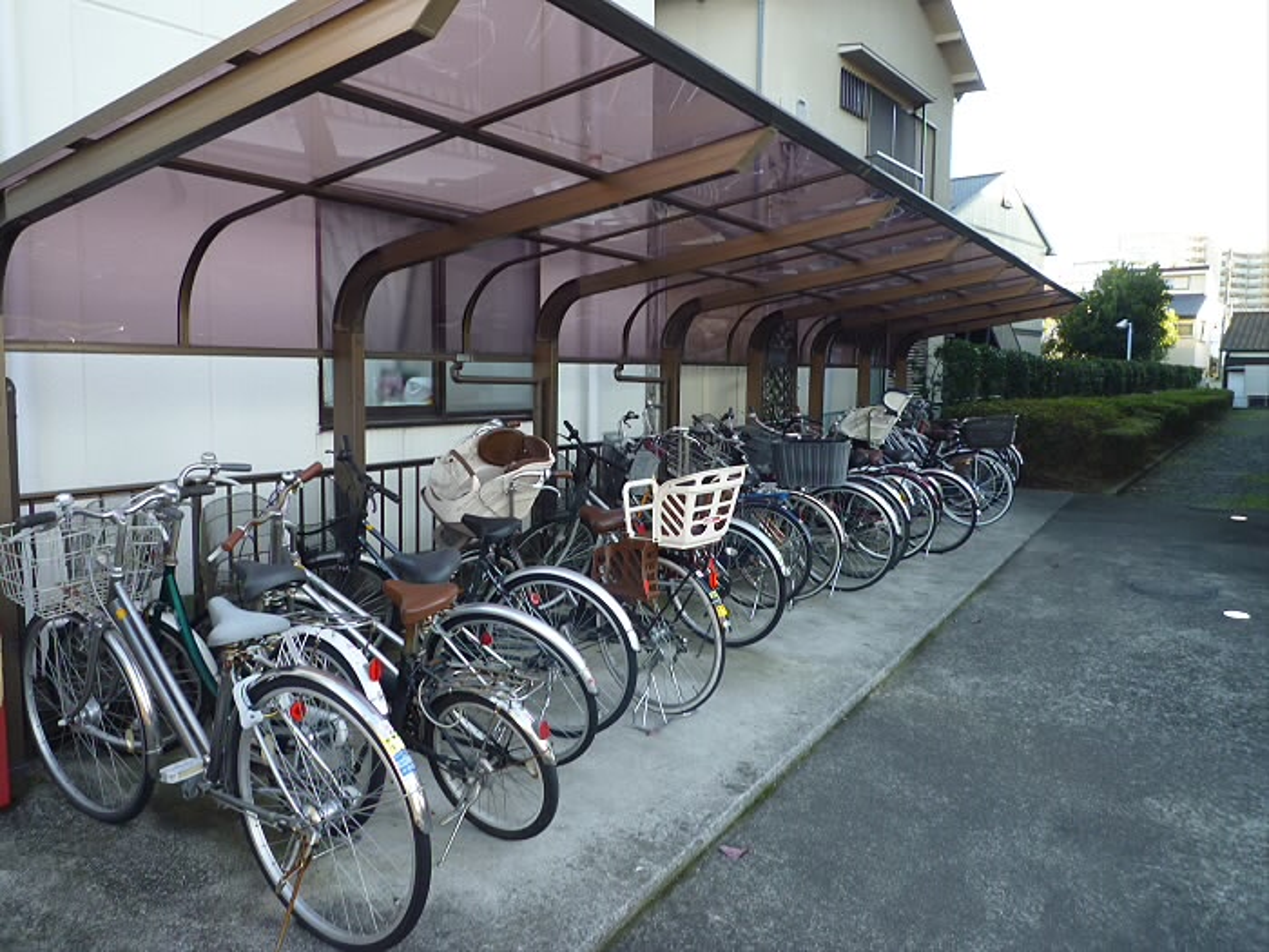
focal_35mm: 25
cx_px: 634
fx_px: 916
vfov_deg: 54.9
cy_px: 476
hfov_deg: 69.4
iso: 80
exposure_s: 1/60
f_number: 2.8
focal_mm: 4.4
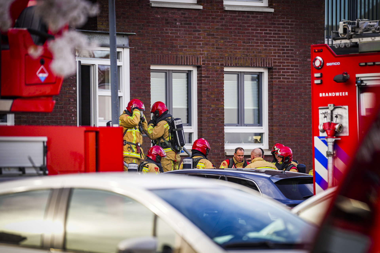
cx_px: 190
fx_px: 2111
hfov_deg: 10.3
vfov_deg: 6.9
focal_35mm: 200
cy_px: 126
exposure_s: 1/640
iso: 100
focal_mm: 200
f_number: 2.8
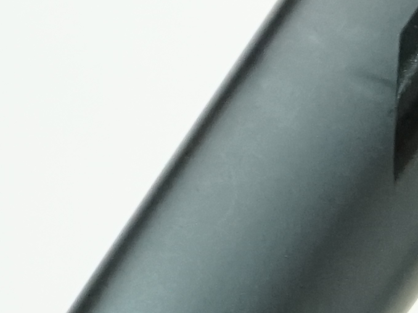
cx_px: 1718
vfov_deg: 4.7
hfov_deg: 5.4
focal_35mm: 315
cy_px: 81
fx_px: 3802
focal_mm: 37
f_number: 5
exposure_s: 1/200
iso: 2500
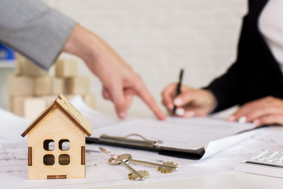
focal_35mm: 50
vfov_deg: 27.0
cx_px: 142
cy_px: 94
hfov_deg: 39.6
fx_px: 393
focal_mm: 50
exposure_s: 1/160
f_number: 5
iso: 320
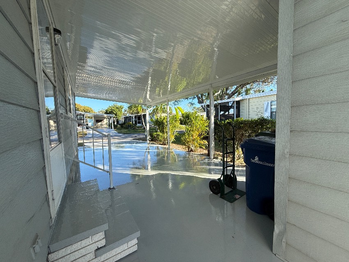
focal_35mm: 14
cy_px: 131
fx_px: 141
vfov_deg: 85.6
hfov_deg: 102.1
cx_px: 174
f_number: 2.2
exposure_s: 1/742
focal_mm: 2.22
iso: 64
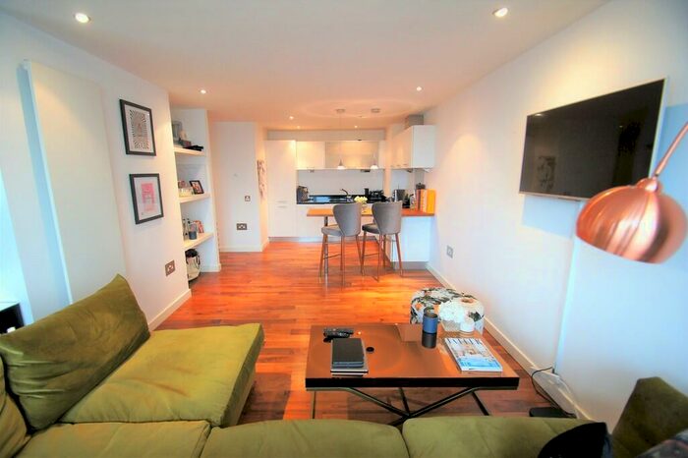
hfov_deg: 100.4
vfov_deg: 77.3
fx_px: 287
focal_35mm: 15
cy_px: 229
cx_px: 344
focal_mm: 10
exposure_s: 1/30
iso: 320
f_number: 3.5
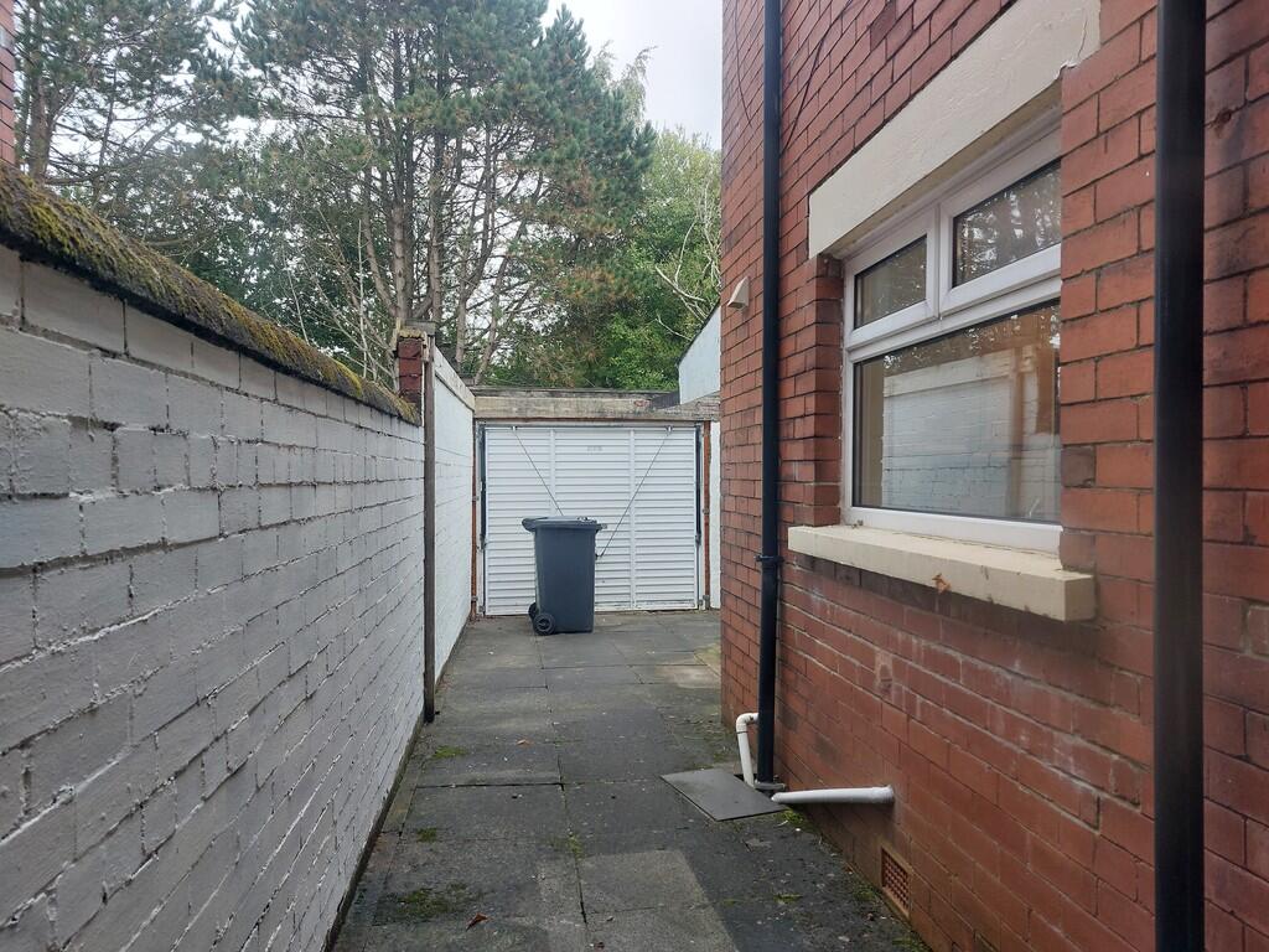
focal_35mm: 25
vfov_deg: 54.9
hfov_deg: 69.4
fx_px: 916
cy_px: 476
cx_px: 634
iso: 50
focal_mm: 5.23
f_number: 1.8
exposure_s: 1/100
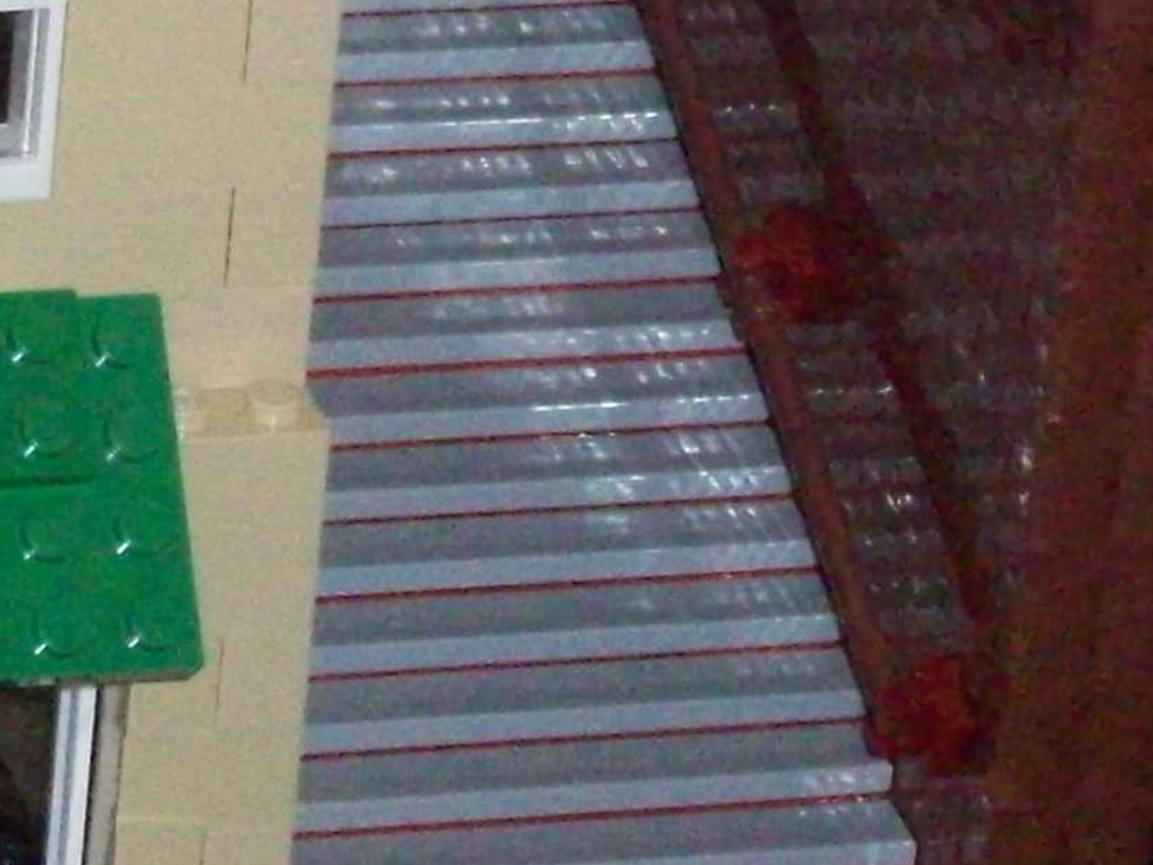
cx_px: -218
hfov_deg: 5.7
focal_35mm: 347
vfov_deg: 4.3
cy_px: -481
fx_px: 11560
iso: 800
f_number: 5.2
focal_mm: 18.6
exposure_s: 1/128
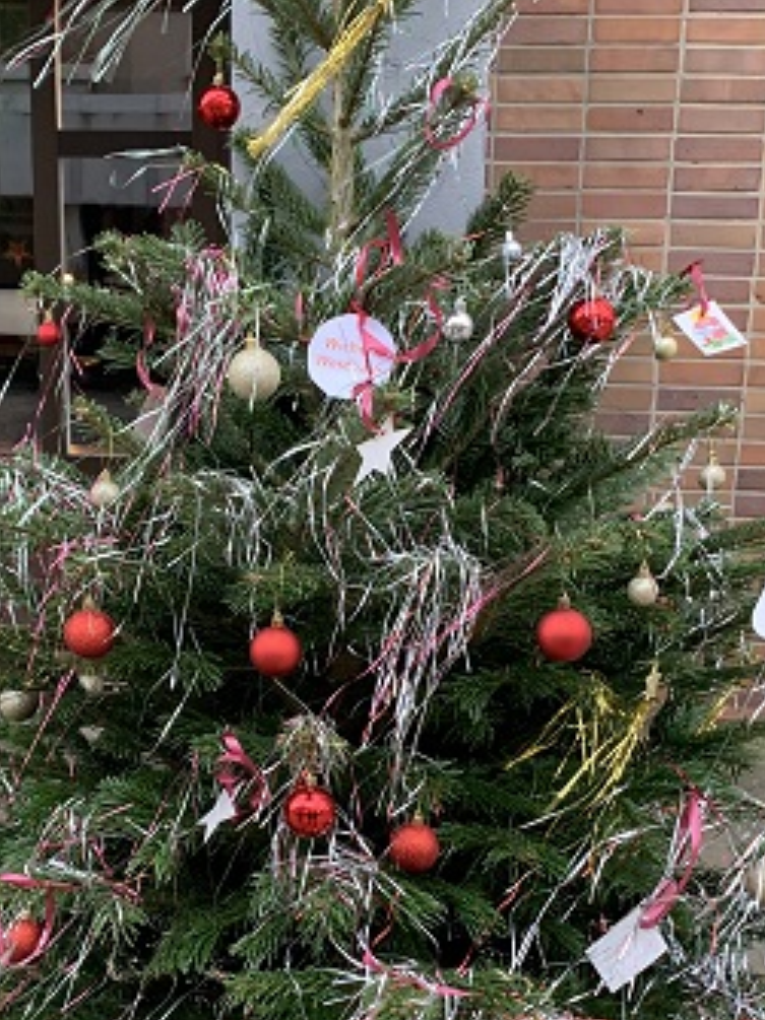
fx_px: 1386
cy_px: 626
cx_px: 317
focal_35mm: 47
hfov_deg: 30.8
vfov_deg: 40.2
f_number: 1.8
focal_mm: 4.25
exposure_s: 1/81
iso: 100
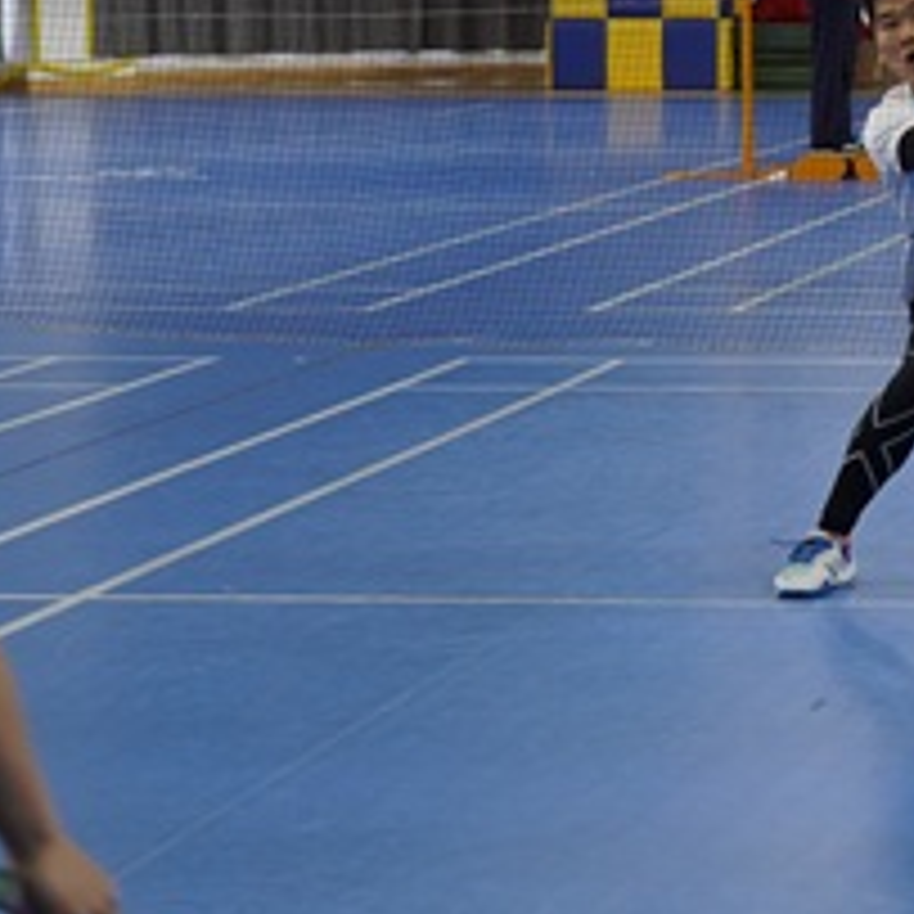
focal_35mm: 160
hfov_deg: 10.5
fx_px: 4780
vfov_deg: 10.8
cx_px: 1378
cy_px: 0
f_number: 4
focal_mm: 51
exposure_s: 1/160
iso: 1250
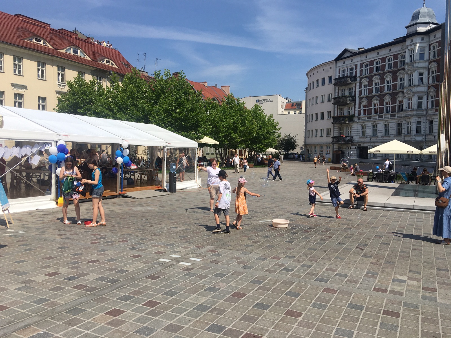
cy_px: 169
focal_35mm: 29
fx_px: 378
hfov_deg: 61.7
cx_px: 226
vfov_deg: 48.2
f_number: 2.2
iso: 25
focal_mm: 4.15
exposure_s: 1/2262
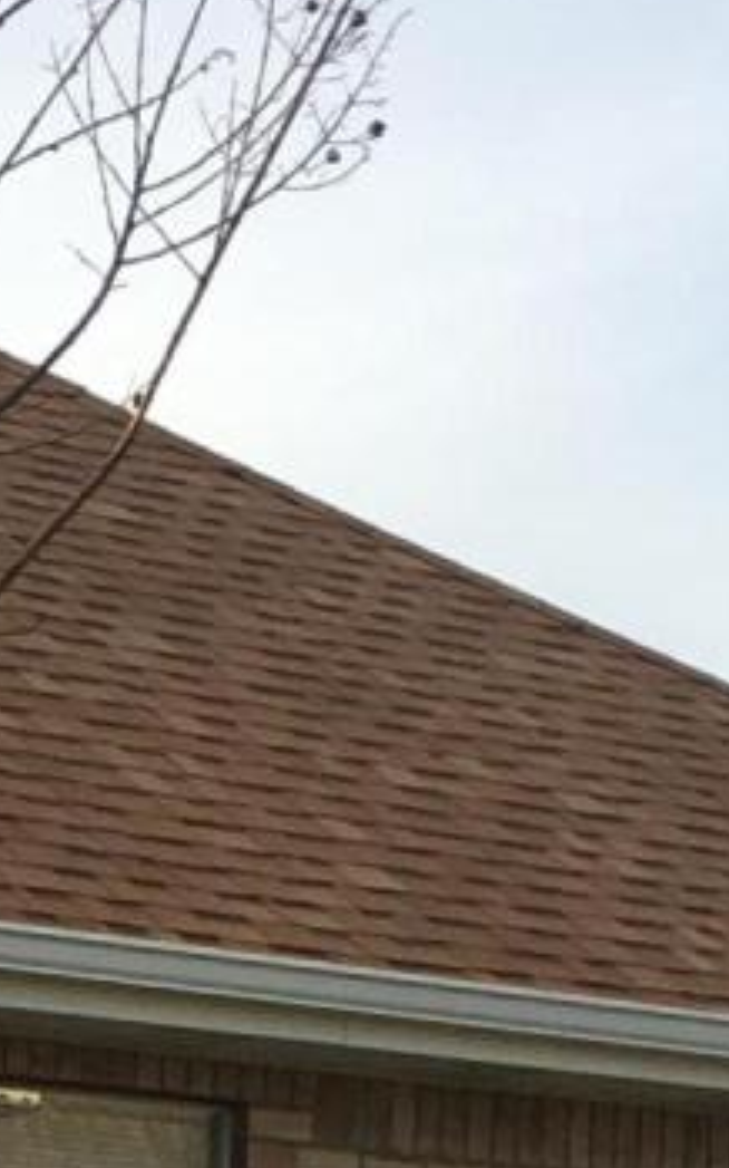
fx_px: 5597
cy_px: 2226
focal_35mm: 176
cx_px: -274
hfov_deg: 7.4
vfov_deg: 11.0
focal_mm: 4.15
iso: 25
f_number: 2.2
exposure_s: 1/503
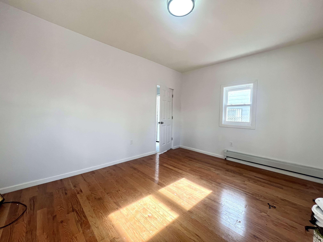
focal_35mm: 13
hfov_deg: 106.2
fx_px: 121
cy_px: 121
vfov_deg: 89.9
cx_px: 162
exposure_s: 1/120
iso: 50
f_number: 1.8
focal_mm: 1.57
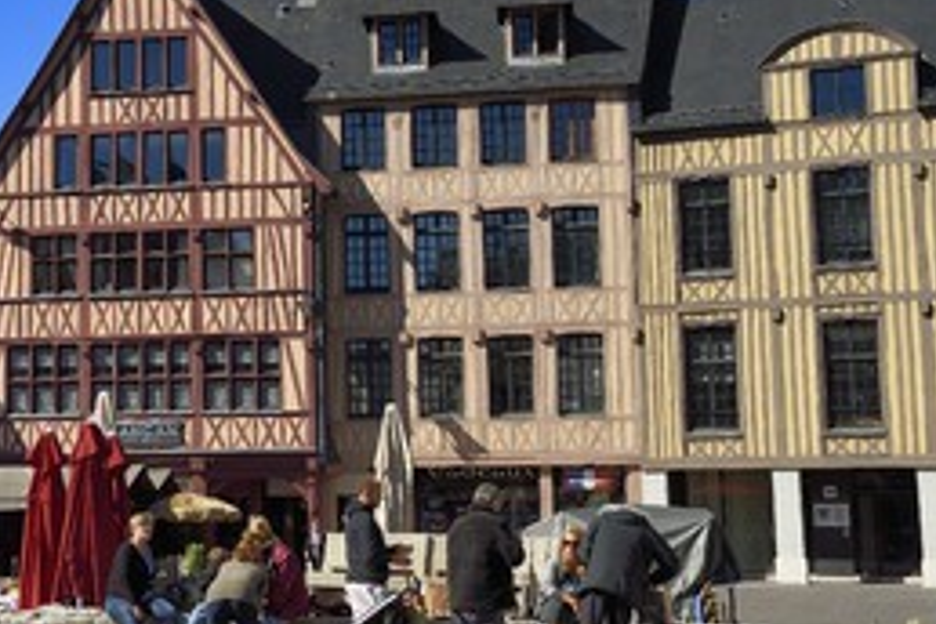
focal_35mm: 78
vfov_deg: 17.5
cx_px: 200
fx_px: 2028
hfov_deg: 25.6
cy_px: 265
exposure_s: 1/250
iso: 200
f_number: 10
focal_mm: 48
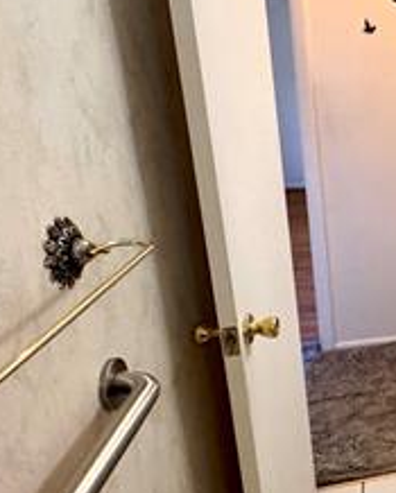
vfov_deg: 45.6
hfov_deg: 26.5
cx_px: 600
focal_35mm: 40
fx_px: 585
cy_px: 216
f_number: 2.2
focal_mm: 2.22
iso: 320
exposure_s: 1/120
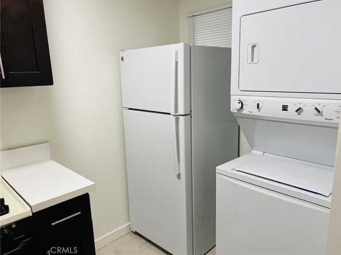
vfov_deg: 53.0
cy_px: 128
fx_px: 256
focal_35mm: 26
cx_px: 170
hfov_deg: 67.3
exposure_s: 1/120
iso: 125
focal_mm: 5.7
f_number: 1.5
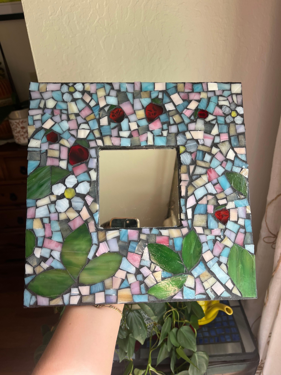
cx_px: 140
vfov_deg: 67.3
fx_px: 281
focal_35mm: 26
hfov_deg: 53.1
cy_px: 188
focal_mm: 5.1
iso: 40
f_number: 1.6
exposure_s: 1/122
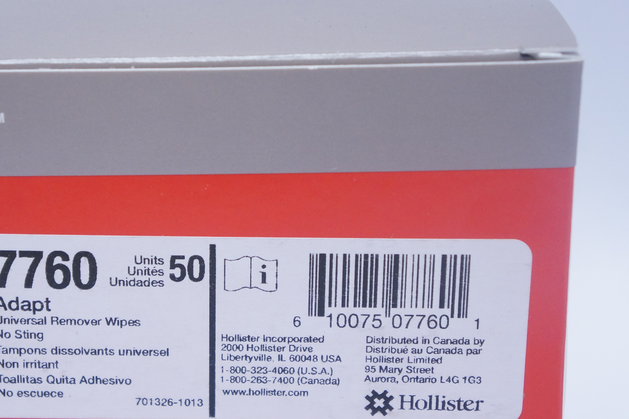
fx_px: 1532
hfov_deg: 23.1
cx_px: 218
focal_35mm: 88
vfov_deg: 15.6
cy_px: 238
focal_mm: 41
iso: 1600
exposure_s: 1/200
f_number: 4.5
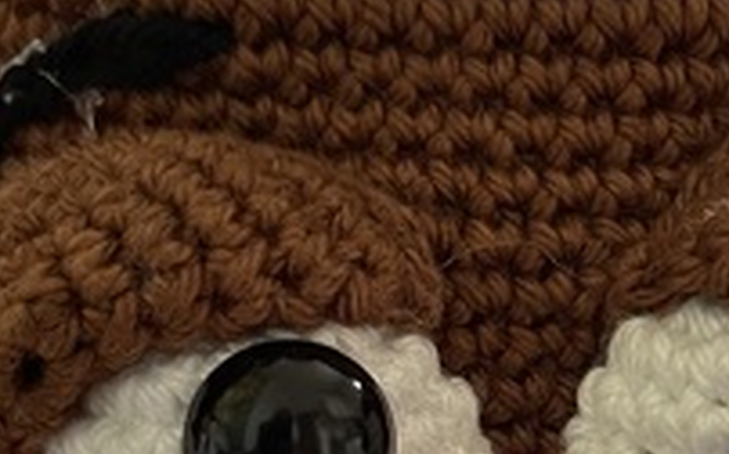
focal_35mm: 109
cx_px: 469
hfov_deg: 19.1
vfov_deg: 11.2
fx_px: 2164
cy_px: 800
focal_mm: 5.1
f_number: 1.6
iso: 200
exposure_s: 1/60
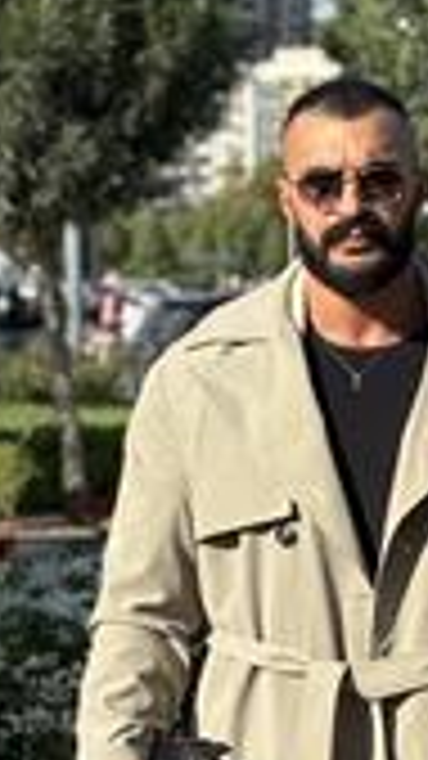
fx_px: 3331
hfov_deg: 7.3
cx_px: 396
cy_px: 708
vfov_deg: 12.9
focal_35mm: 165
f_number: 1.78
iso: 80
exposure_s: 1/4329
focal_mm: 6.76
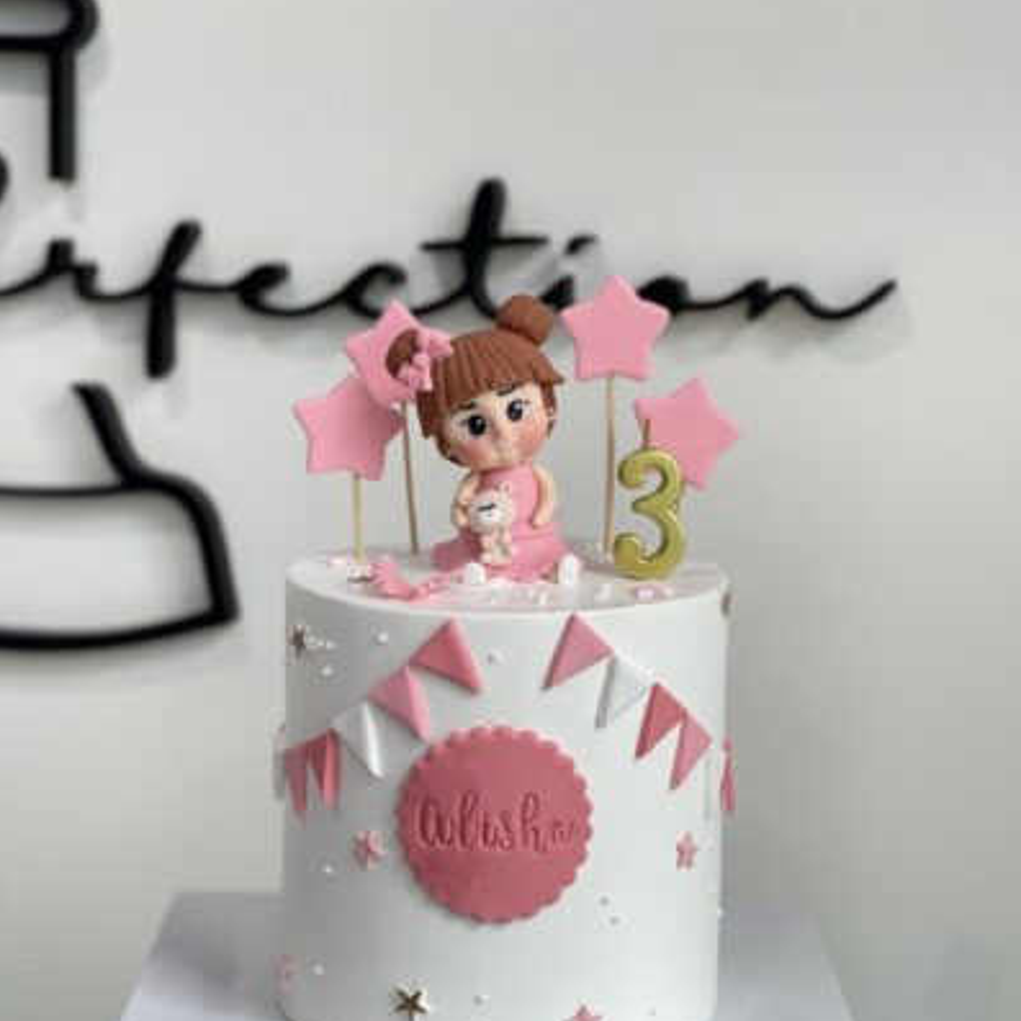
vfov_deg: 22.7
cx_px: 512
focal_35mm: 76
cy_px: 631
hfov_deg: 22.8
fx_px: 2536
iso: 64
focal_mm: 7.5
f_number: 2.2
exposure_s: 1/100
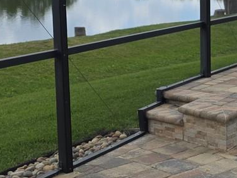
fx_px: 671
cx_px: 331
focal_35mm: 98
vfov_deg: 15.0
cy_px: 42
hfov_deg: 18.3
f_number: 1.7
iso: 80
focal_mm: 6.3
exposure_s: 1/2186
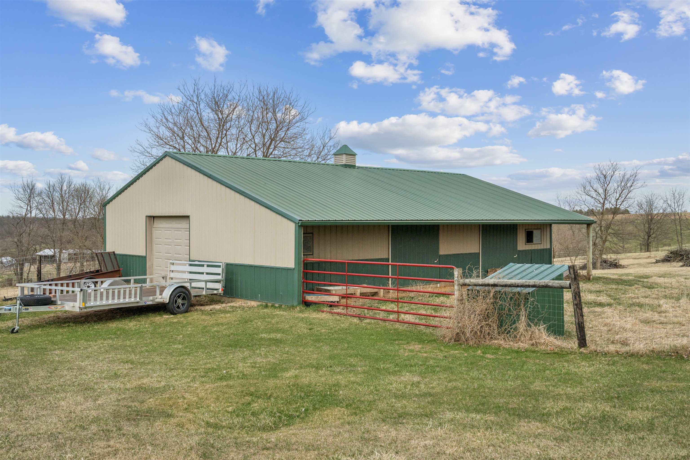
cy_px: 230
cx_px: 345
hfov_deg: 54.4
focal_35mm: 35
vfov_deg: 37.9
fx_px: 671
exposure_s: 1/1000
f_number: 10
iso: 800
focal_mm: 35
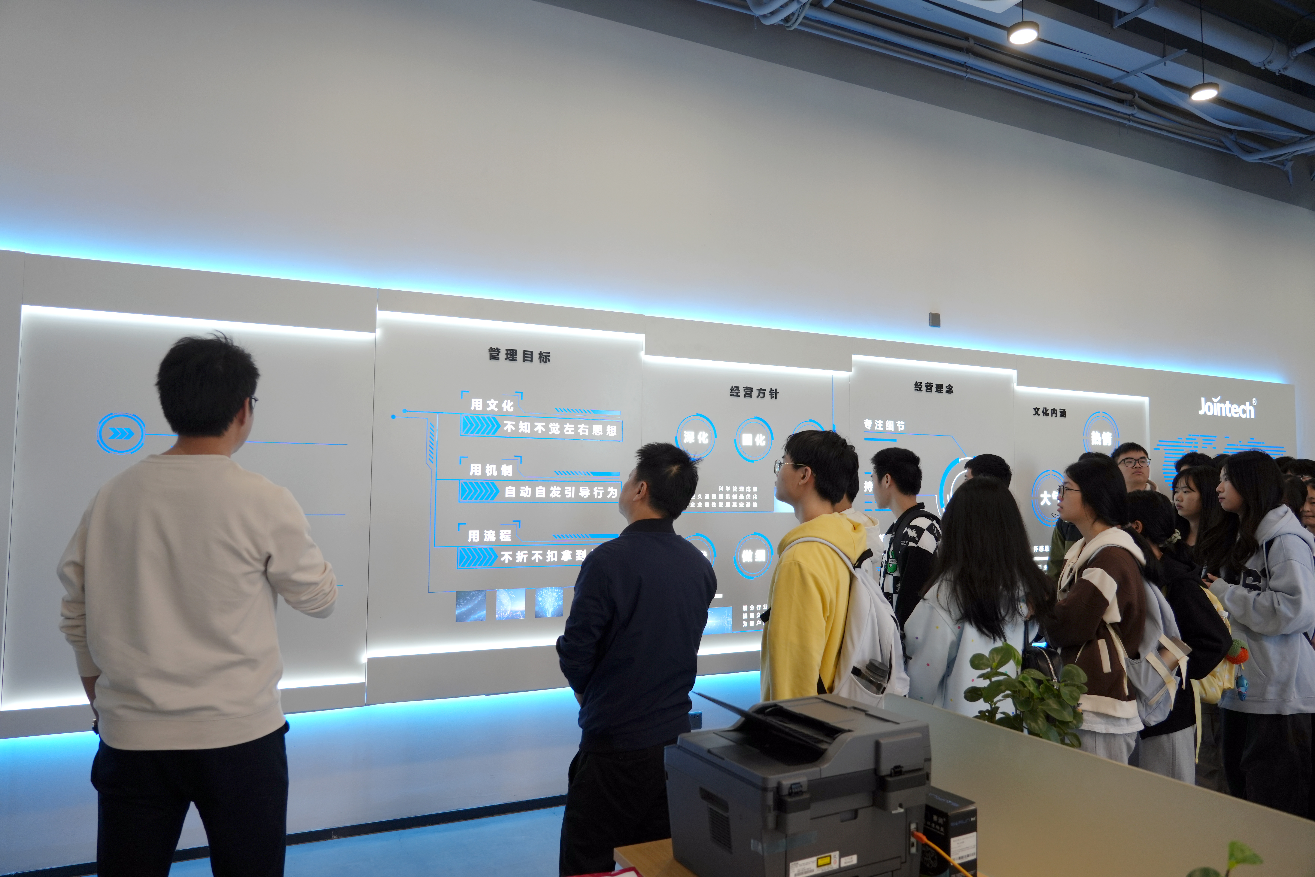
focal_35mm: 24
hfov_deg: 73.7
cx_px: 658
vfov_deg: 53.1
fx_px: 877
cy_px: 438
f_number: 4
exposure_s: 1/160
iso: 400
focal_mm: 24
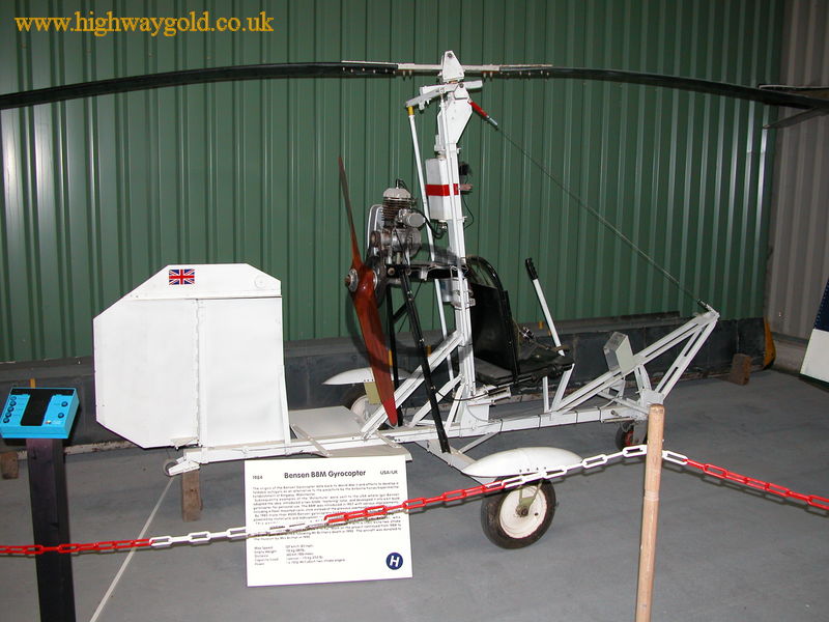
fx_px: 838
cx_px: 414
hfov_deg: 52.6
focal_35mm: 35
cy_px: 311
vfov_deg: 40.7
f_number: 2.8
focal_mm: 8.9
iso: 200
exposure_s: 1/60
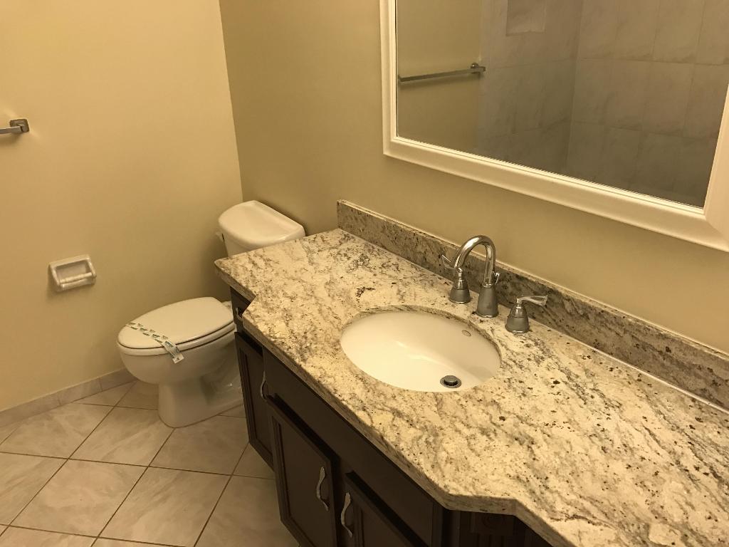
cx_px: 364
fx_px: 590
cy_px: 274
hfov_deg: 63.4
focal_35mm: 28
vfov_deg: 49.7
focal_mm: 3.99
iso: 40
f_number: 1.8
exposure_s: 1/30
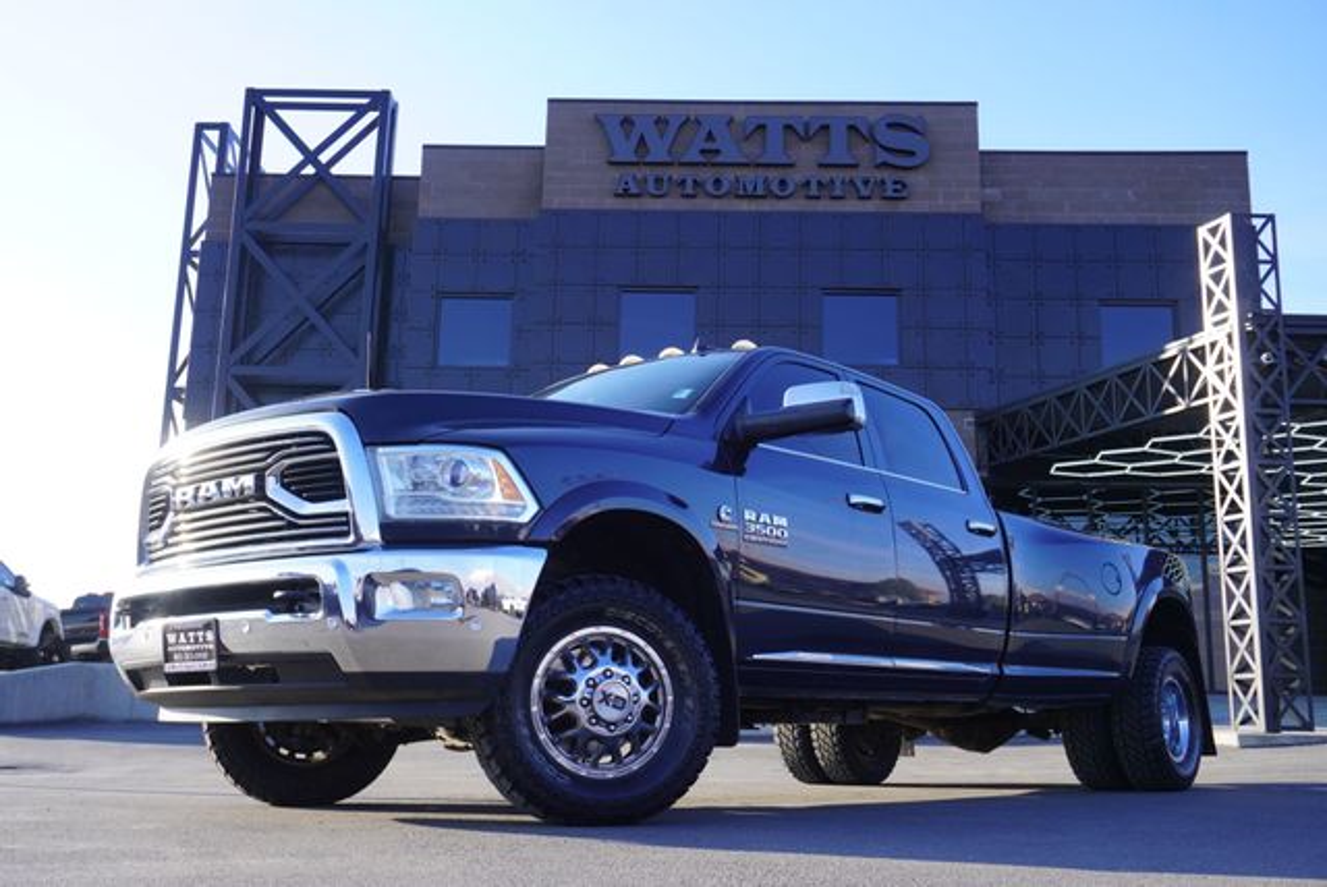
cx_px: 664
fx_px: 1328
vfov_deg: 36.9
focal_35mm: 36
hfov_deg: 53.1
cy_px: 444
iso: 100
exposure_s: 1/100
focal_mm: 24
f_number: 6.3
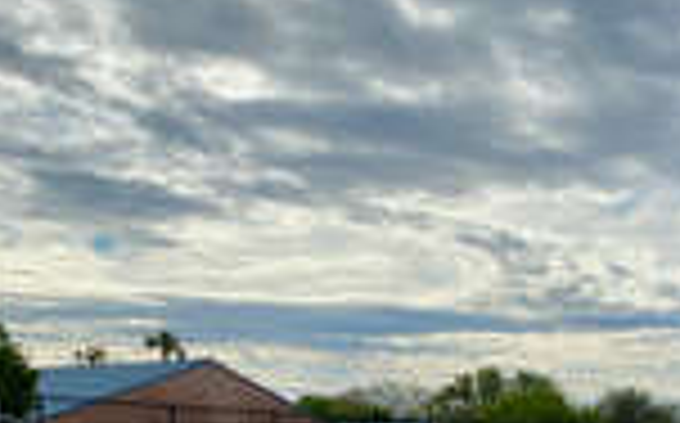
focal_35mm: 73
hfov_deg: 27.8
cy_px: 576
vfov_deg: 16.6
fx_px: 1351
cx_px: 527
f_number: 1.8
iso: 32
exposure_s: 1/3731
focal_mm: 4.25
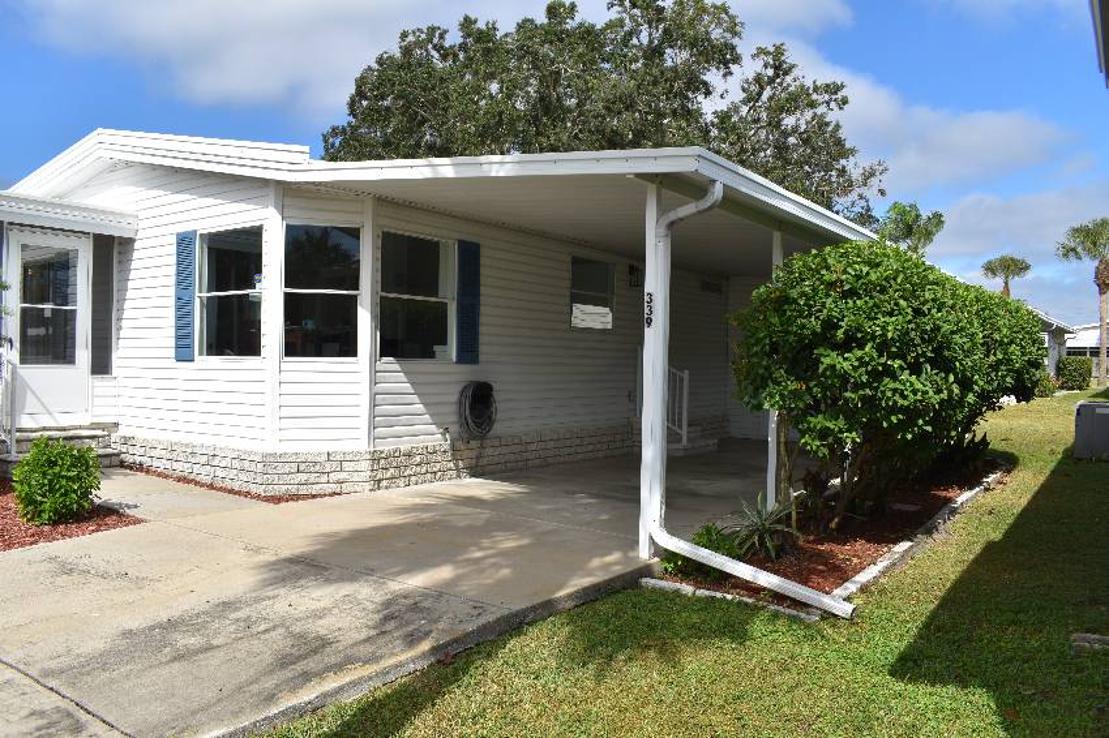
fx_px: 831
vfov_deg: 47.9
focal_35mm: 27
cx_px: 554
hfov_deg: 67.4
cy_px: 369
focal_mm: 18
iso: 100
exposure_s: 1/320
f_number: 9
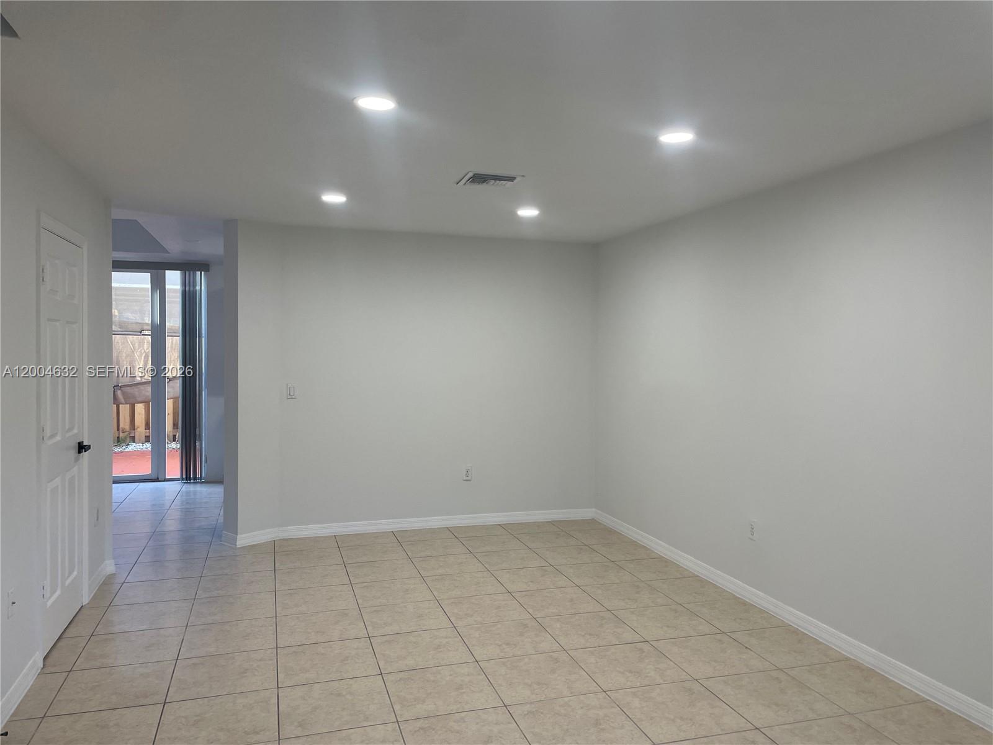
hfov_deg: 67.3
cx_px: 496
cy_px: 372
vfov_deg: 53.1
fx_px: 746
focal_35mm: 26
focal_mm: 4.2
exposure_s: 1/120
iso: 80
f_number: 1.6
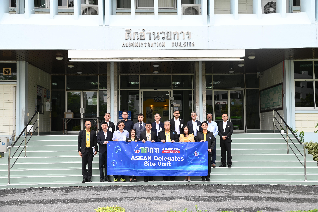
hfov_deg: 44.5
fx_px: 388
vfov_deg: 30.5
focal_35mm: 44
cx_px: 159
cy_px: 106
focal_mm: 44
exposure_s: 1/160
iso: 200
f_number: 5.6
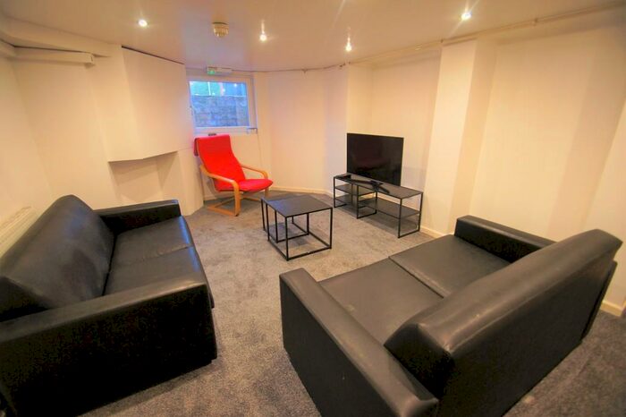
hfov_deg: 100.4
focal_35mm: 15
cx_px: 313
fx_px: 261
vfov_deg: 77.3
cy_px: 208
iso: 640
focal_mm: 10
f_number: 3.5
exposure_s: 1/30
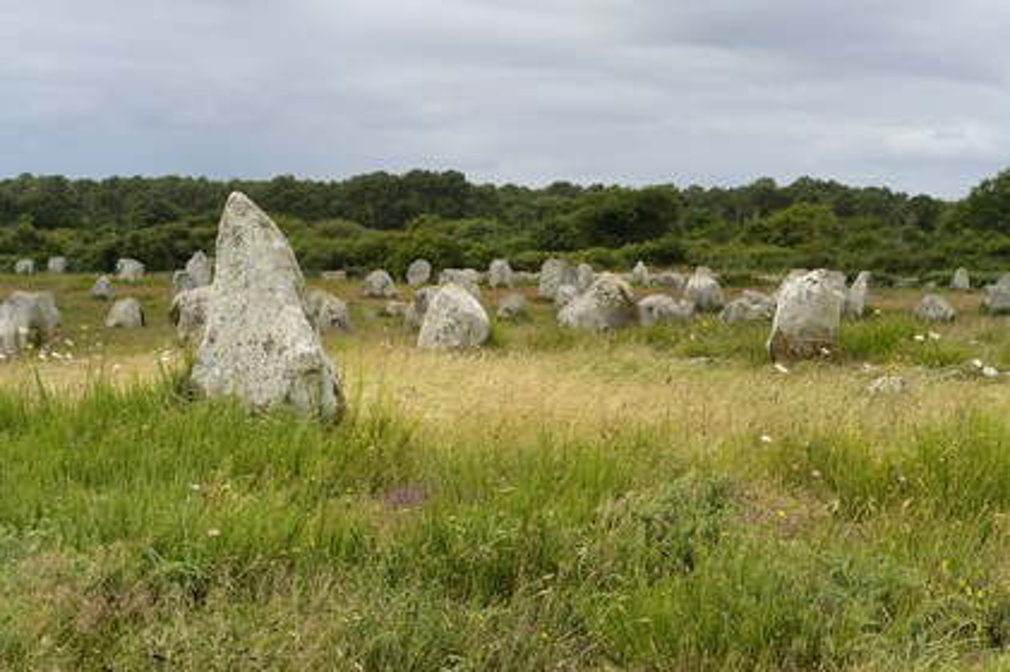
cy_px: 336
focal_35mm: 70
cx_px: 505
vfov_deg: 19.4
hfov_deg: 28.9
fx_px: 1962
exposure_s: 1/320
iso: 200
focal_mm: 70
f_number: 10
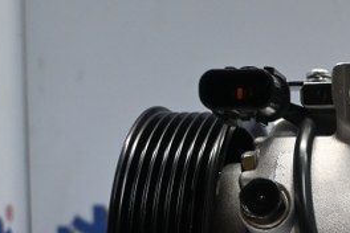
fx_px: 1104
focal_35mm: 114
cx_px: 468
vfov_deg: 11.7
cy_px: 310
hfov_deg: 16.9
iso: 1250
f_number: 4.2
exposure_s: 1/125
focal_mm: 25
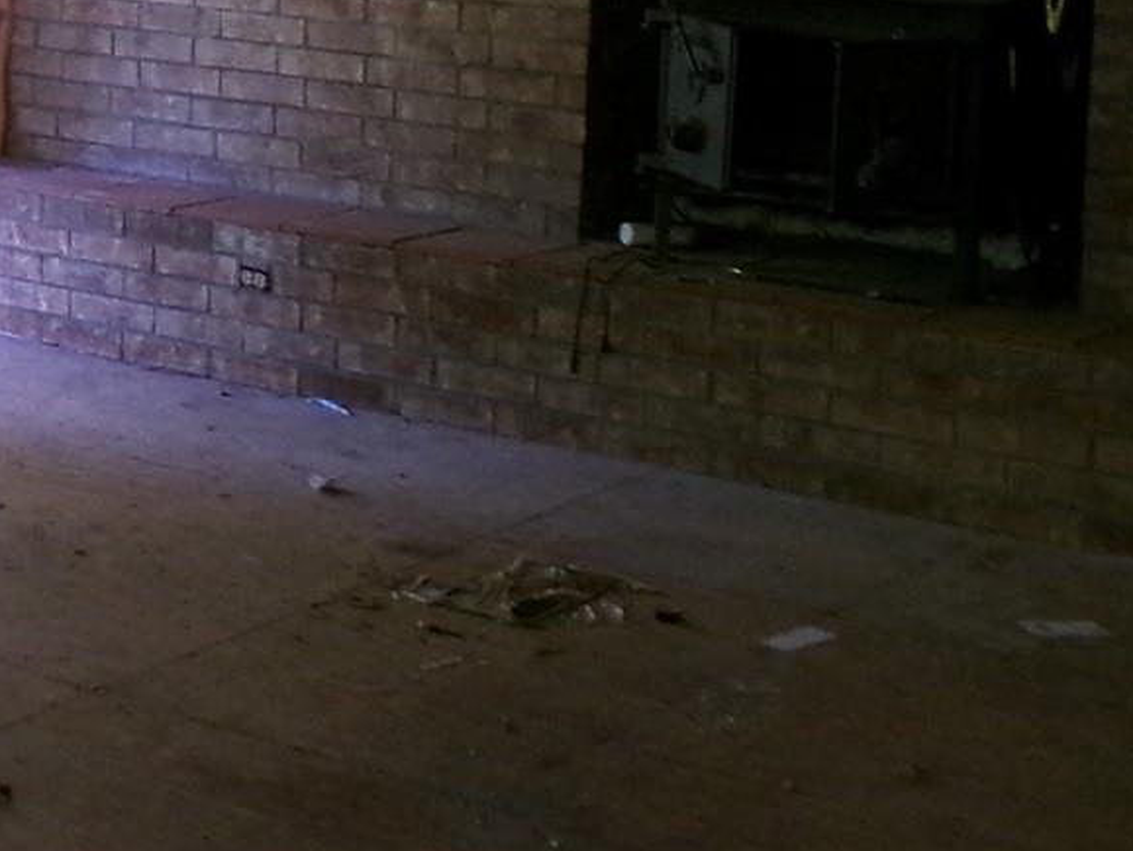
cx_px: -82
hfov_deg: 21.9
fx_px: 2783
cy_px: -8
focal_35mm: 85
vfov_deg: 17.0
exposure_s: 1/17
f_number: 3.7
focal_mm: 4.3
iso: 448
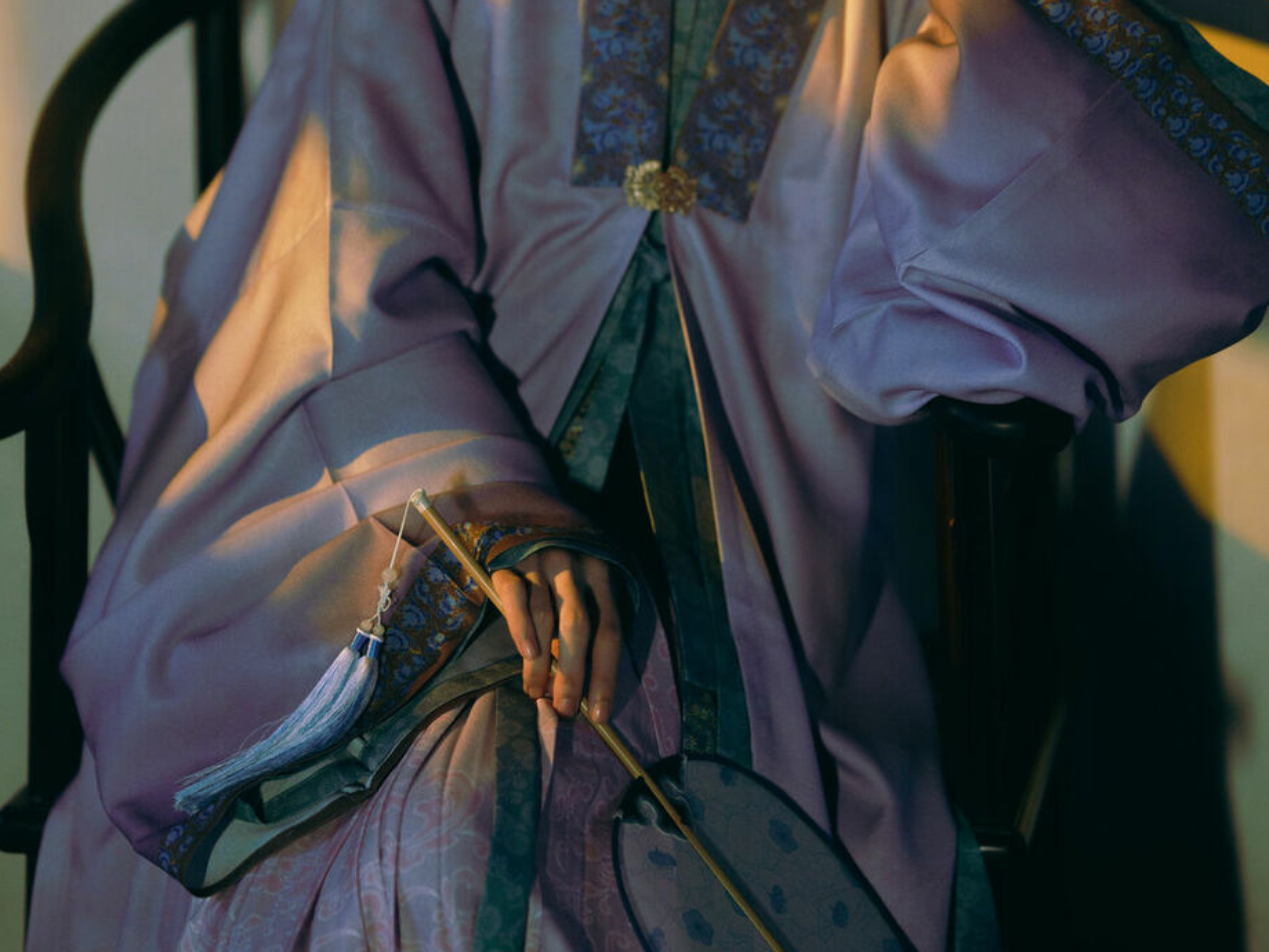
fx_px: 5134
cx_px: 707
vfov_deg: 10.6
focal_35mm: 140
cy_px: 190
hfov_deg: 14.1
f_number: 1.4
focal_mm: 85
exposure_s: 1/200
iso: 1000
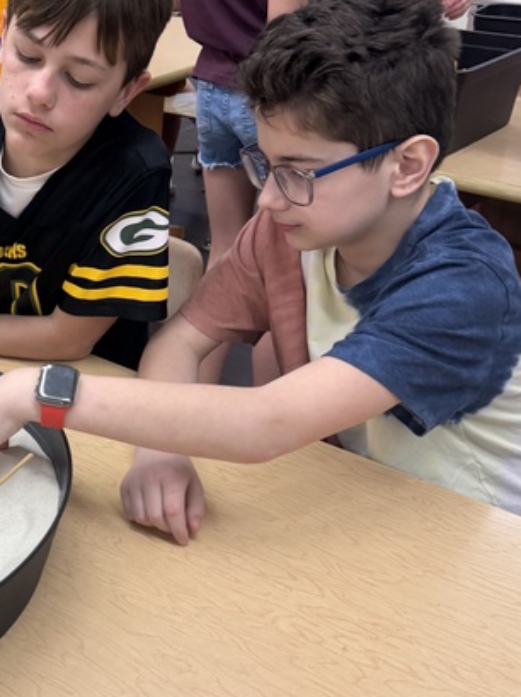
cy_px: 380
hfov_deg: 29.3
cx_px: 29
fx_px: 945
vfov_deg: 40.4
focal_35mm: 47
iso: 200
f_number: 1.78
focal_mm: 6.76
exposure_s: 1/120
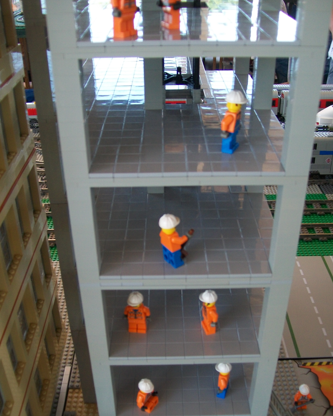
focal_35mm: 38
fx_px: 468
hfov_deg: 39.2
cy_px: 224
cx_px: 167
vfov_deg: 47.9
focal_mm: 6
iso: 80
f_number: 2.7
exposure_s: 1/80
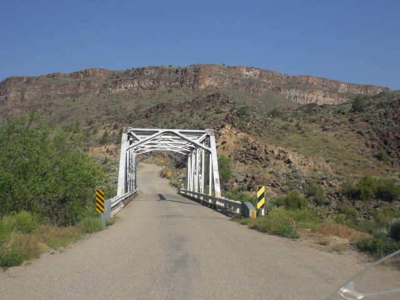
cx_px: 200
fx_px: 439
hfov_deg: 49.0
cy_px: 150
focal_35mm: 38
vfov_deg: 37.7
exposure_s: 1/400
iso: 50
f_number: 4.4
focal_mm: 6.3
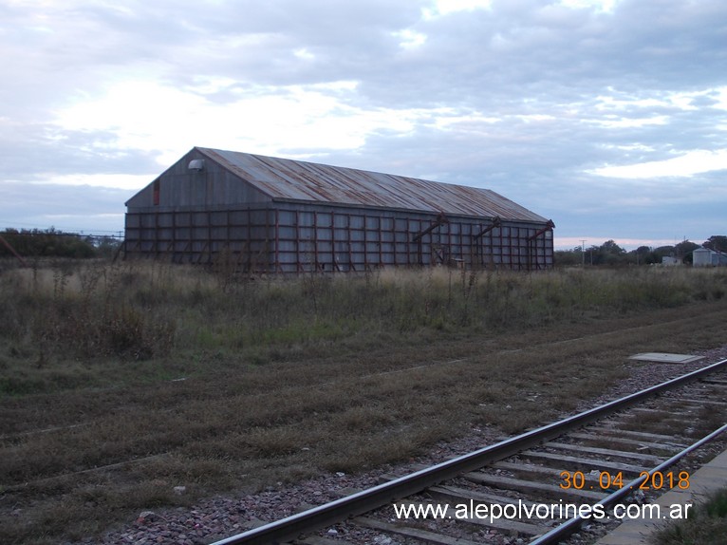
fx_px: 903
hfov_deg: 43.9
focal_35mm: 43
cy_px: 272
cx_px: 364
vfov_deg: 33.6
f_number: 3.3
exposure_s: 1/30
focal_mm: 6.1
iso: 80
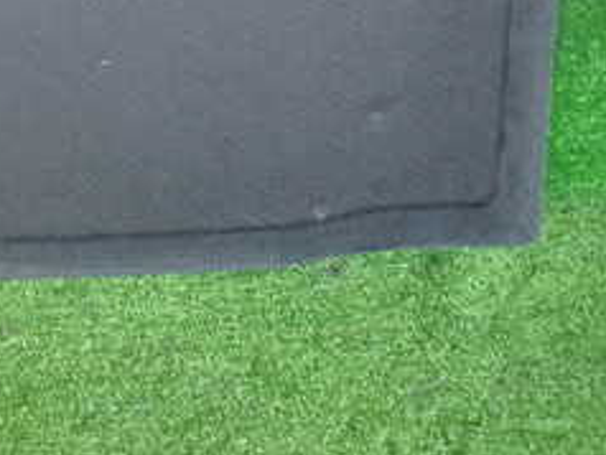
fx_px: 1104
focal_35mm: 63
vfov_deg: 22.4
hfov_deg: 26.9
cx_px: -132
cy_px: -8
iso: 200
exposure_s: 1/30
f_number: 2
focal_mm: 4.5
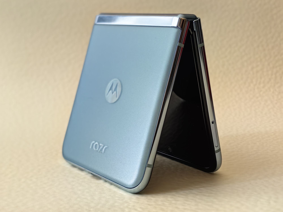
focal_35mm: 54
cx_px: 142
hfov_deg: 35.5
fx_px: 441
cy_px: 106
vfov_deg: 27.0
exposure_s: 1/99.4
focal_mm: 6.35
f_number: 2
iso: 160
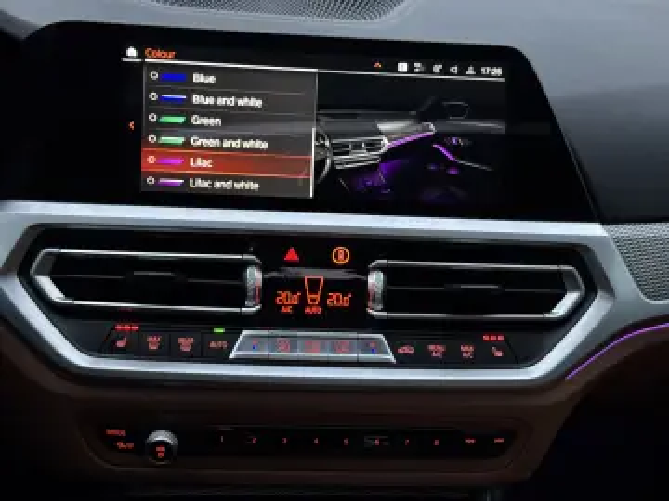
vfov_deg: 30.3
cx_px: 334
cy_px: 250
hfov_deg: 39.7
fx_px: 928
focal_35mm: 48
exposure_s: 1/38
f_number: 1.78
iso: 400
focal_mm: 6.76
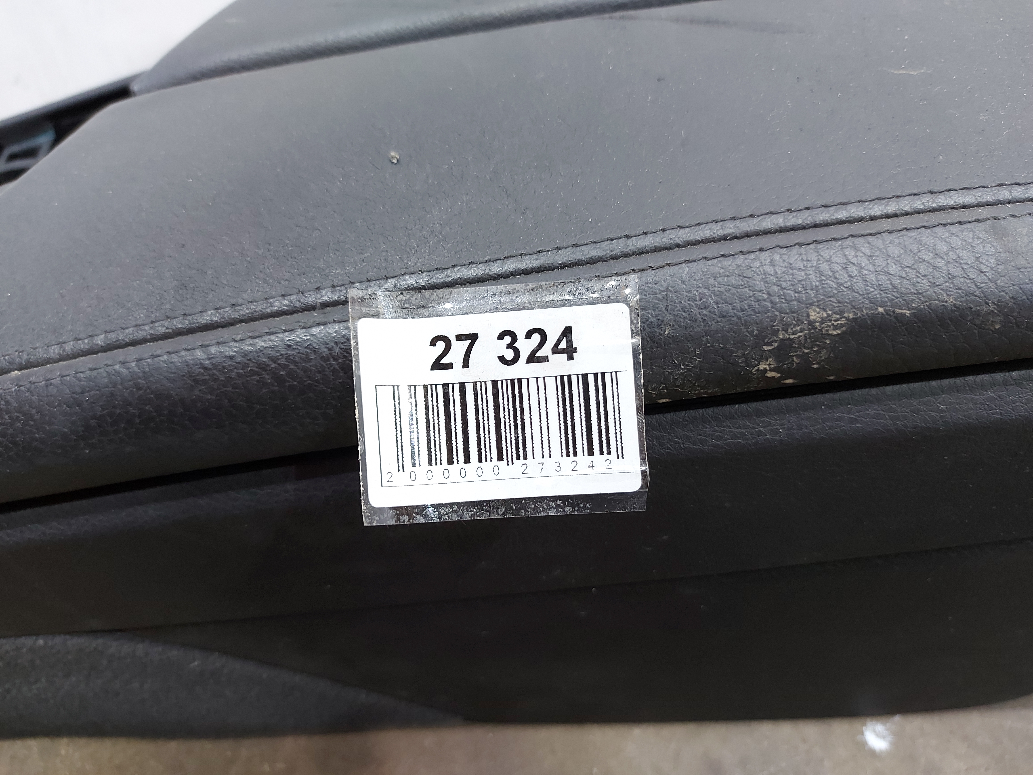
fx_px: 716
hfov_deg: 71.6
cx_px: 516
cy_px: 388
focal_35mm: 24
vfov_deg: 56.8
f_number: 1.8
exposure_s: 1/33
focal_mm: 5.23
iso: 200
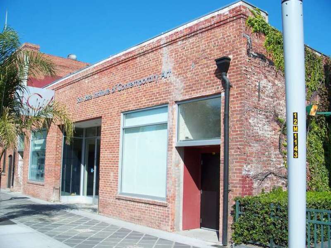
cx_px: 166
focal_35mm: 37
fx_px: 354
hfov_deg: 50.1
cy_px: 124
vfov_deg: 38.7
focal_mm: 7.8
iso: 64
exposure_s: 1/400
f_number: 4
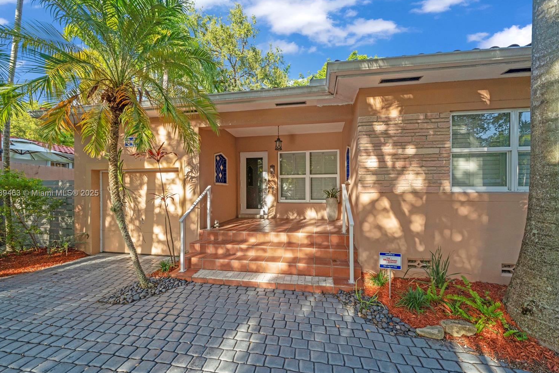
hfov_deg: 108.3
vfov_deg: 85.4
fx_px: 202
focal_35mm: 13
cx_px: 280
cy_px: 194
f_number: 11
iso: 640
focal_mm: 12
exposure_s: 1/100
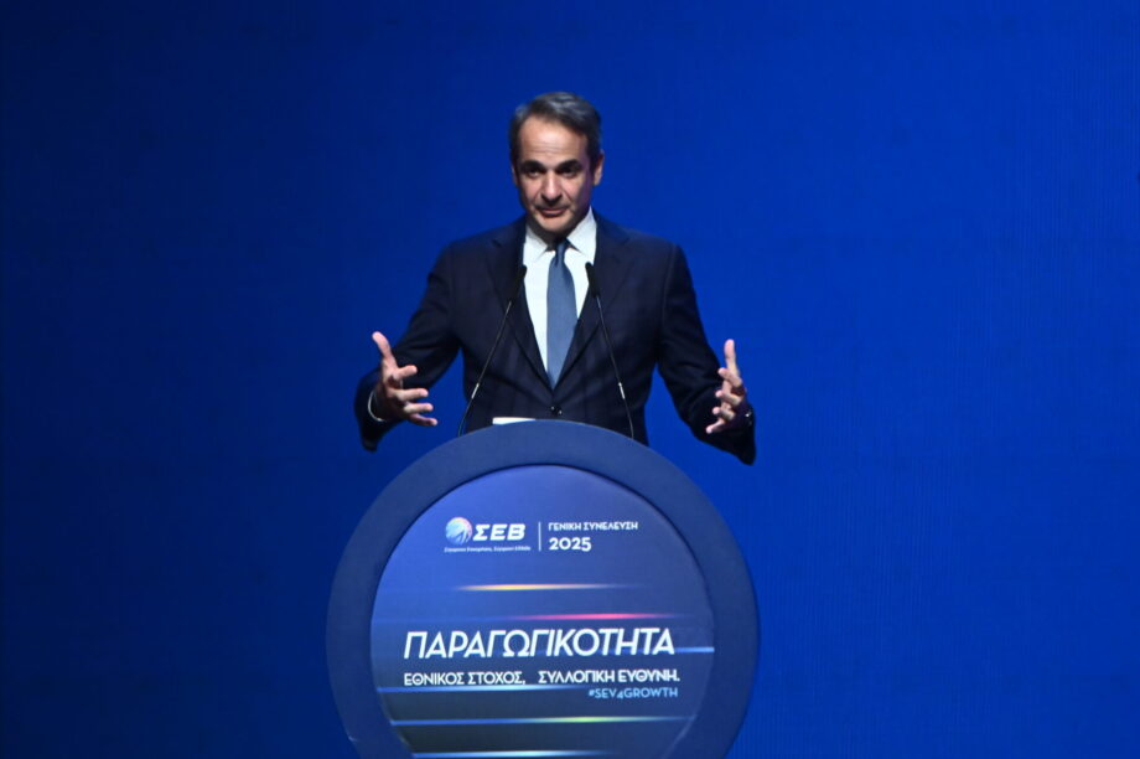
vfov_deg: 4.6
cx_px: 570
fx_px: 9493
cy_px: 380
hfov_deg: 6.9
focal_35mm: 300
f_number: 2.8
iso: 2500
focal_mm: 200
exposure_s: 1/320
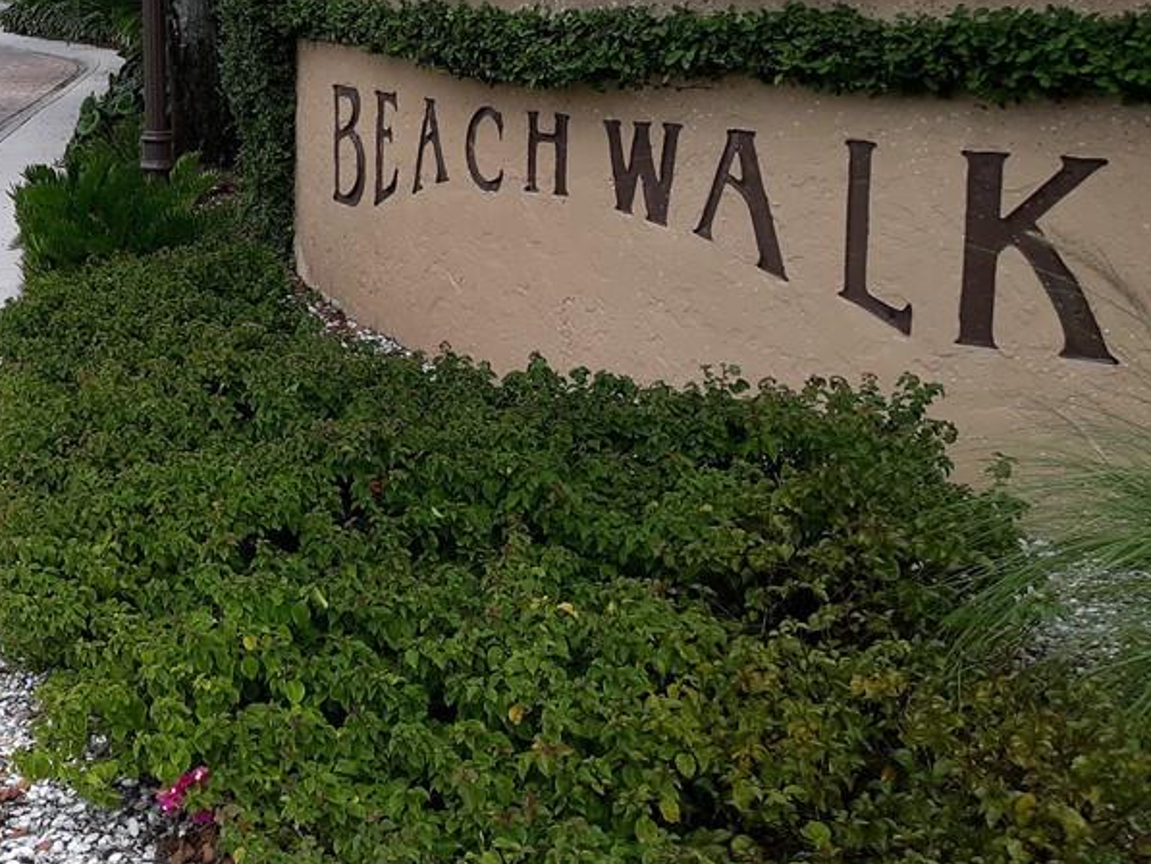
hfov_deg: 38.2
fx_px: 1596
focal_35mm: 48
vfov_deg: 29.9
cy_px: 235
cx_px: 233
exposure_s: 1/977
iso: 40
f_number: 1.7
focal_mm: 3.7
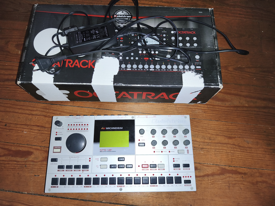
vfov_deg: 58.9
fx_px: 183
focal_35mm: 23
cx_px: 138
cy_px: 103
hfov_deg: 73.9
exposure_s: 1/50
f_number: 1.65
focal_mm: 6.18
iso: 1000
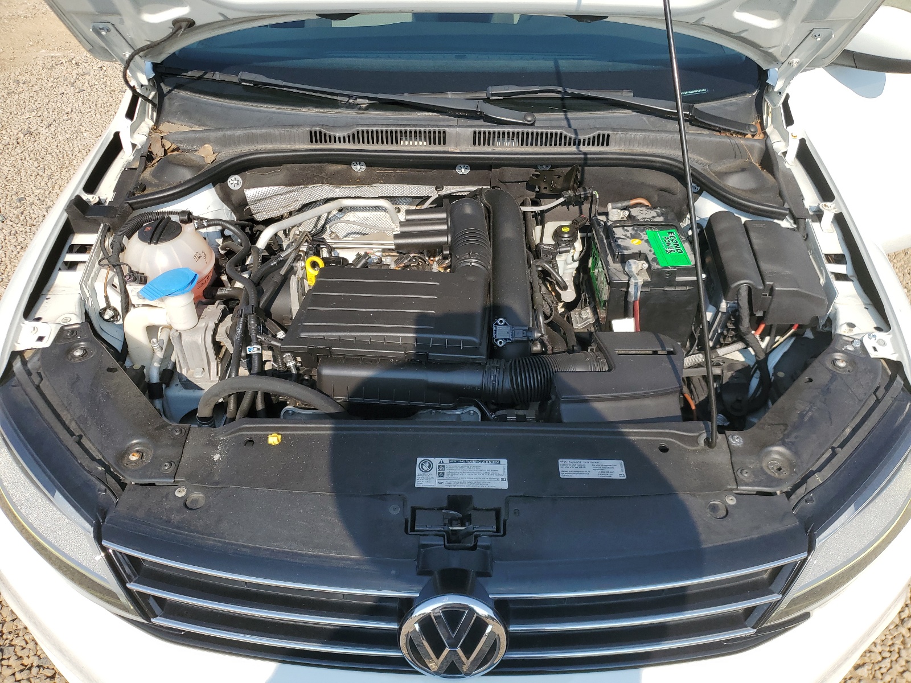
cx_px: 456
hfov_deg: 67.3
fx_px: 684
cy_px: 342
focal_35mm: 26
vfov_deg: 53.1
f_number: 1.5
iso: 50
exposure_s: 1/2500
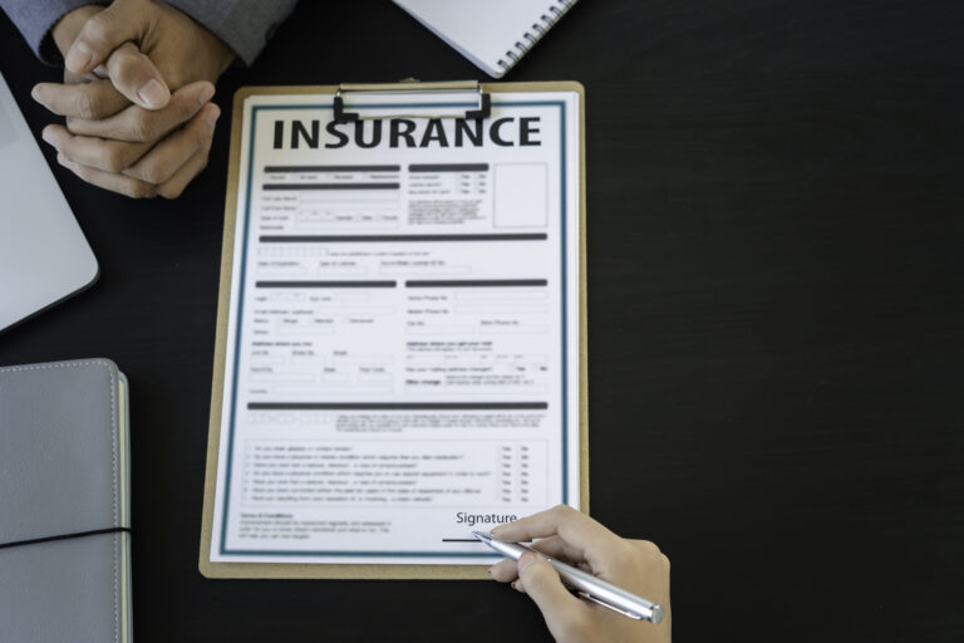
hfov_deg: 39.6
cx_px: 482
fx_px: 1339
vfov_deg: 27.0
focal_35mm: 50
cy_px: 322
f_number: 3.5
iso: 400
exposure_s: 1/100
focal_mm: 50
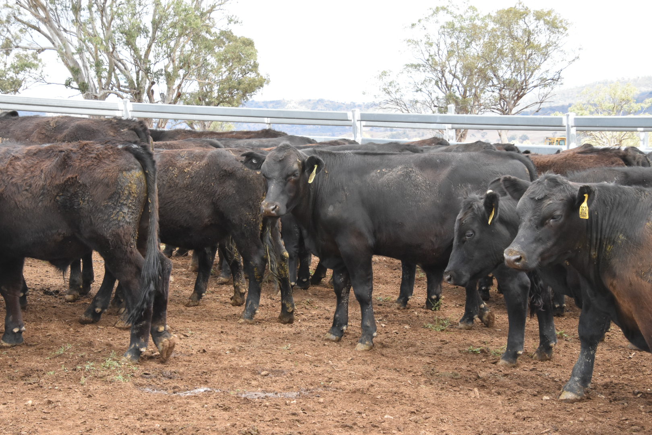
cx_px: 326
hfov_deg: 33.4
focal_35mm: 60
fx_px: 1087
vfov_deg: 22.6
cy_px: 218
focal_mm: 40
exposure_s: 1/320
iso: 1250
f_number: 9
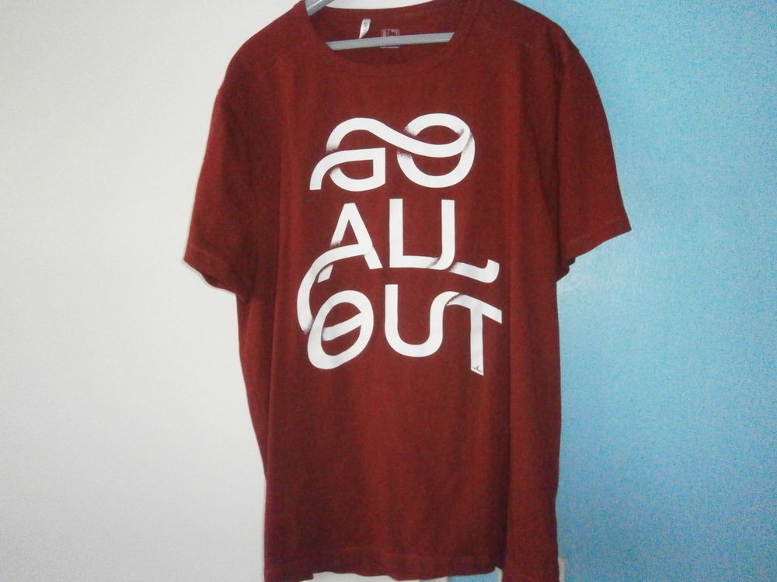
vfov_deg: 45.4
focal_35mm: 31
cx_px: 388
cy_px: 291
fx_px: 696
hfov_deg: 58.4
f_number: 2.9
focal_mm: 5.5
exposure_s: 1/250
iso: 1600
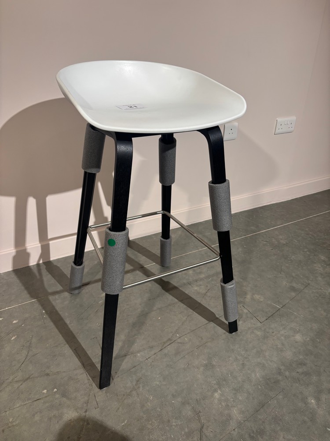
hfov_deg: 53.1
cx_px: 165
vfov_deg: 67.3
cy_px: 220
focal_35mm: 26
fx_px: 330
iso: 100
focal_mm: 5.96
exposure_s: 1/100
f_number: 1.6
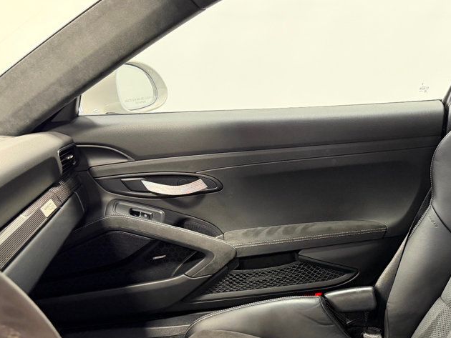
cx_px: 350
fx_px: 508
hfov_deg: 45.8
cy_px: 239
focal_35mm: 39
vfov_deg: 36.3
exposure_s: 1/60
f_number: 1.78
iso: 500
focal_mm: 6.76
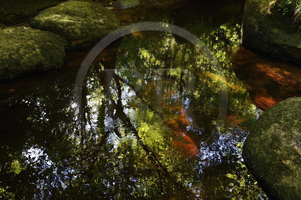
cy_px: 100
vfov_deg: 44.9
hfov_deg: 63.7
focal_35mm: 29
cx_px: 150
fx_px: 242
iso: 800
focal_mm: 29
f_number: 5
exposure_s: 1/50
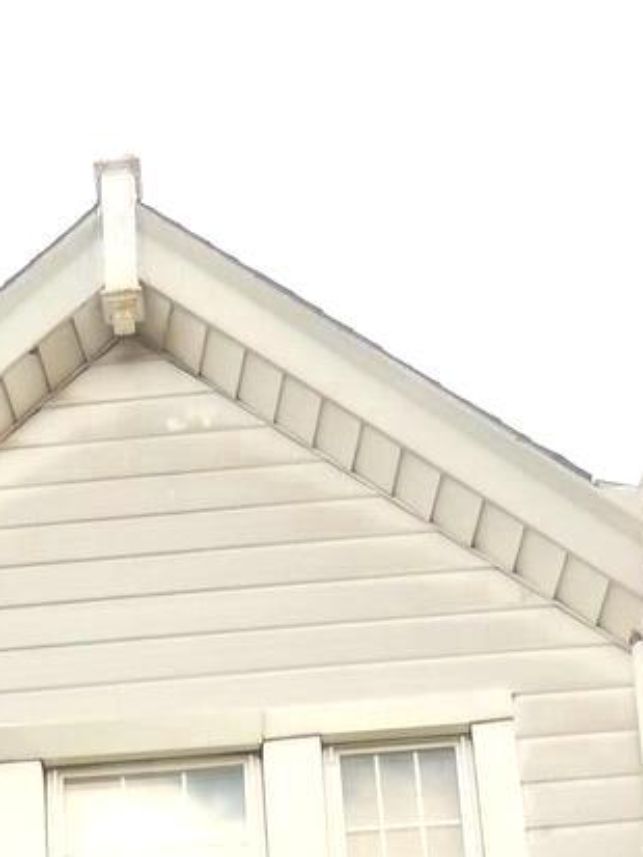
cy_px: 1527
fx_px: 2302
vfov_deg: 17.3
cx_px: 91
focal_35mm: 93
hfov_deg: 15.7
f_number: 3.4
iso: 125
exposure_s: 1/500
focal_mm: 4.5
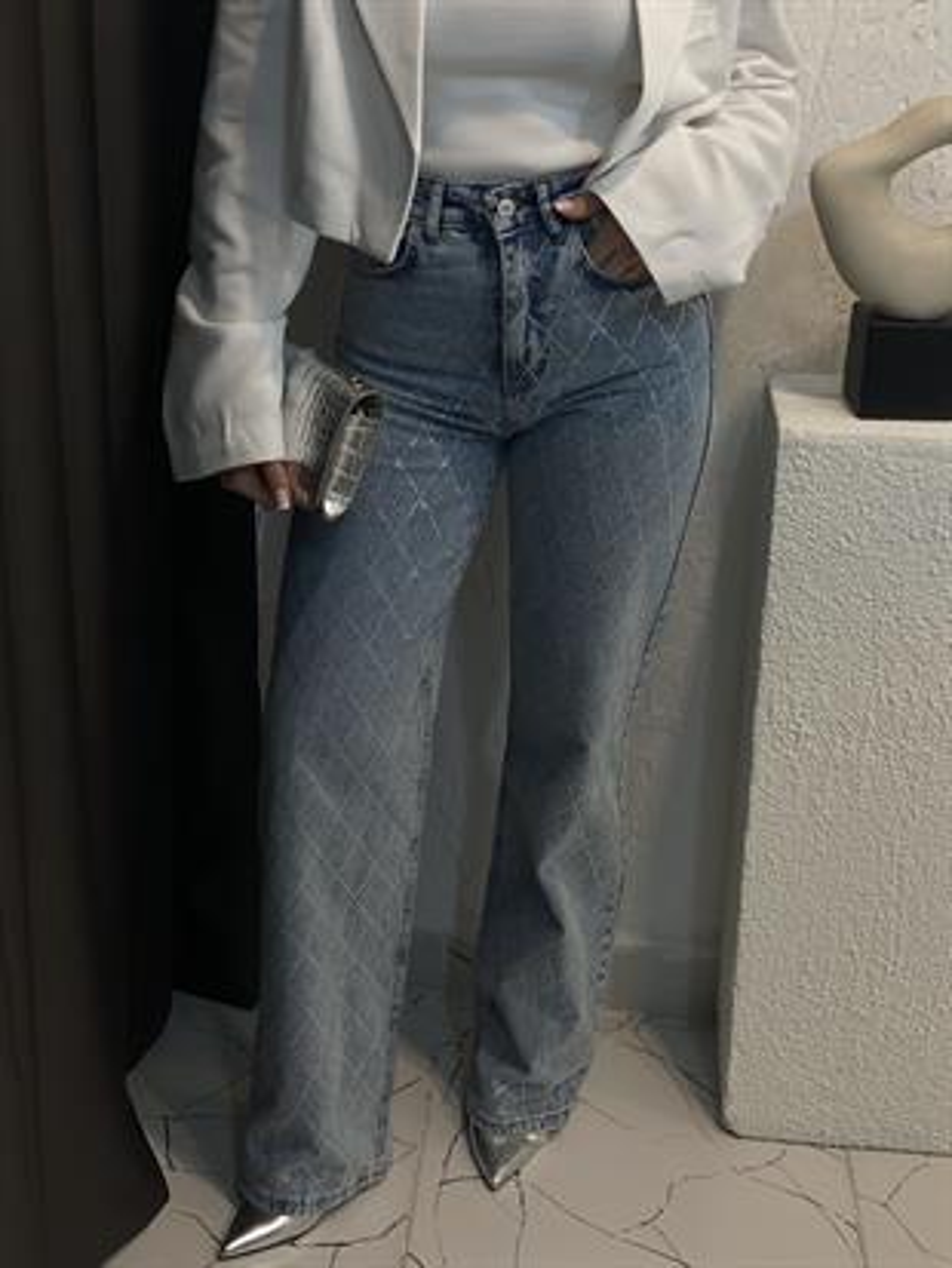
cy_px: 634
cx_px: 476
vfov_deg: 36.8
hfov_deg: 28.0
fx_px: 1906
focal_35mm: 52
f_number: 2
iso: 50
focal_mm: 6
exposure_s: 1/100
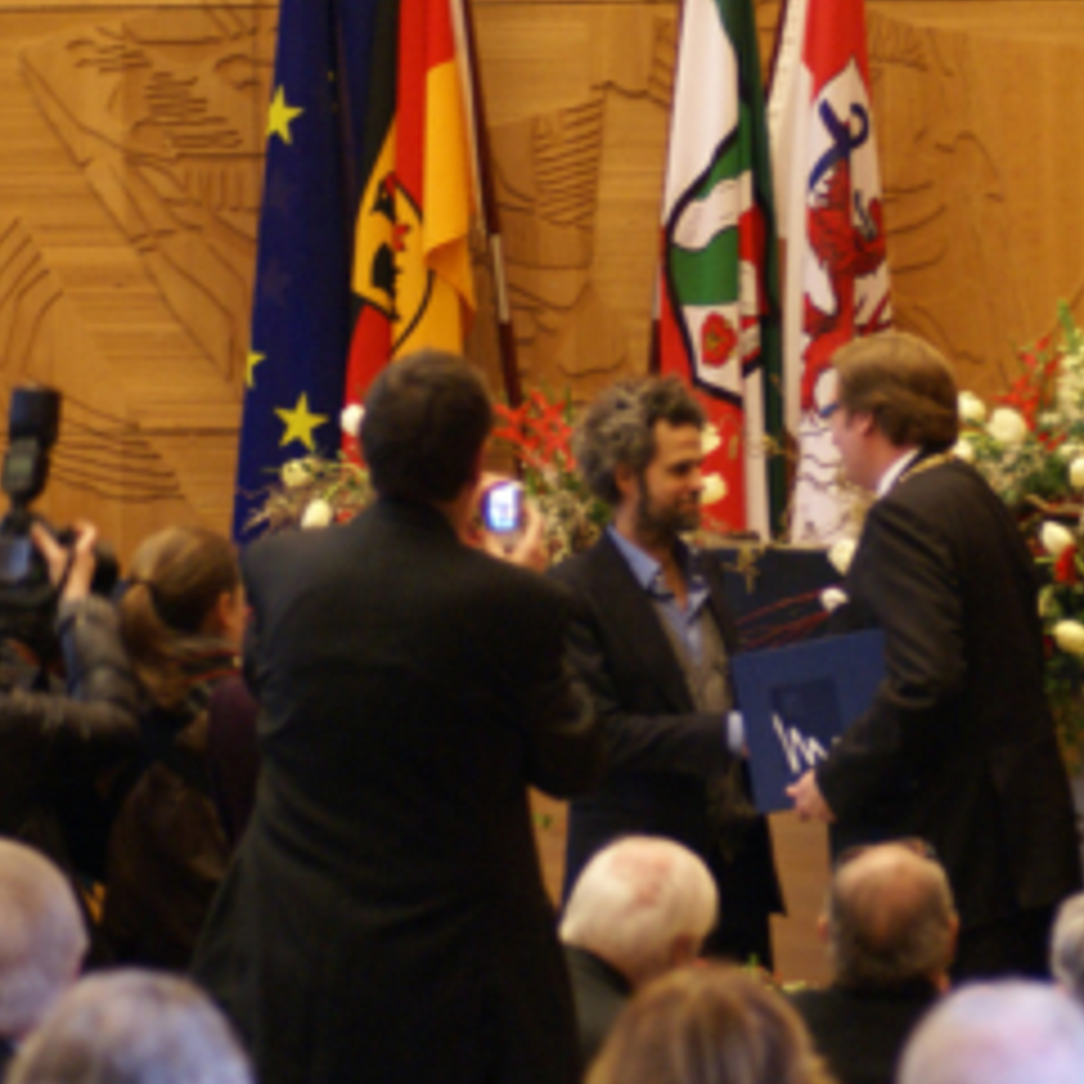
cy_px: 445
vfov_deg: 8.2
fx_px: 7582
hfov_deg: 8.2
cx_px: 715
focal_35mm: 214
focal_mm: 90
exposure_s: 1/30
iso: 400
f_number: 4
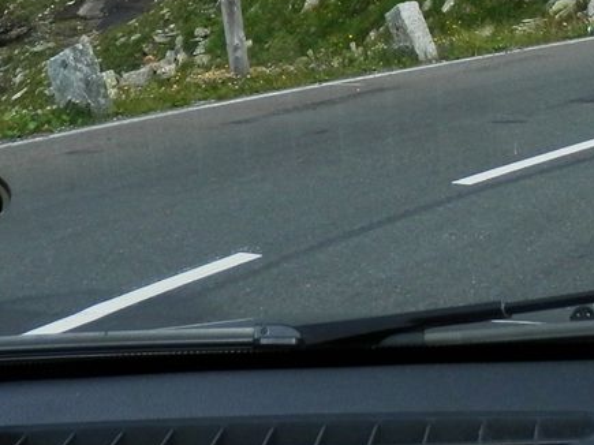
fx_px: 1578
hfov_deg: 21.3
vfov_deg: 14.8
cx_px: 382
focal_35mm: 92
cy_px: -239
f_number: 3
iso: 80
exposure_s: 1/1000
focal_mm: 4.5
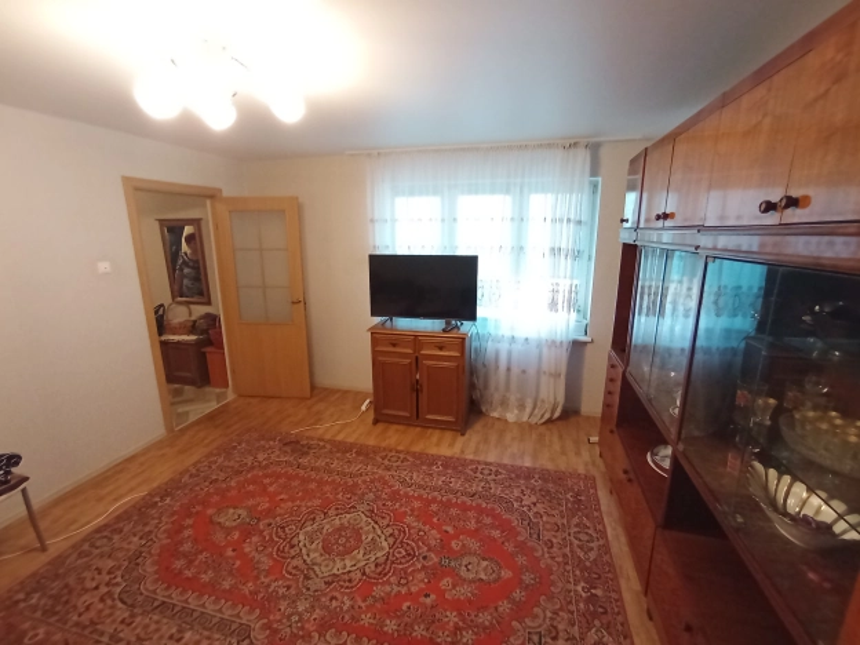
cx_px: 430
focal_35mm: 16
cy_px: 322
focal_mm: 1.65
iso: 370
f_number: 2.2
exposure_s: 1/33.3
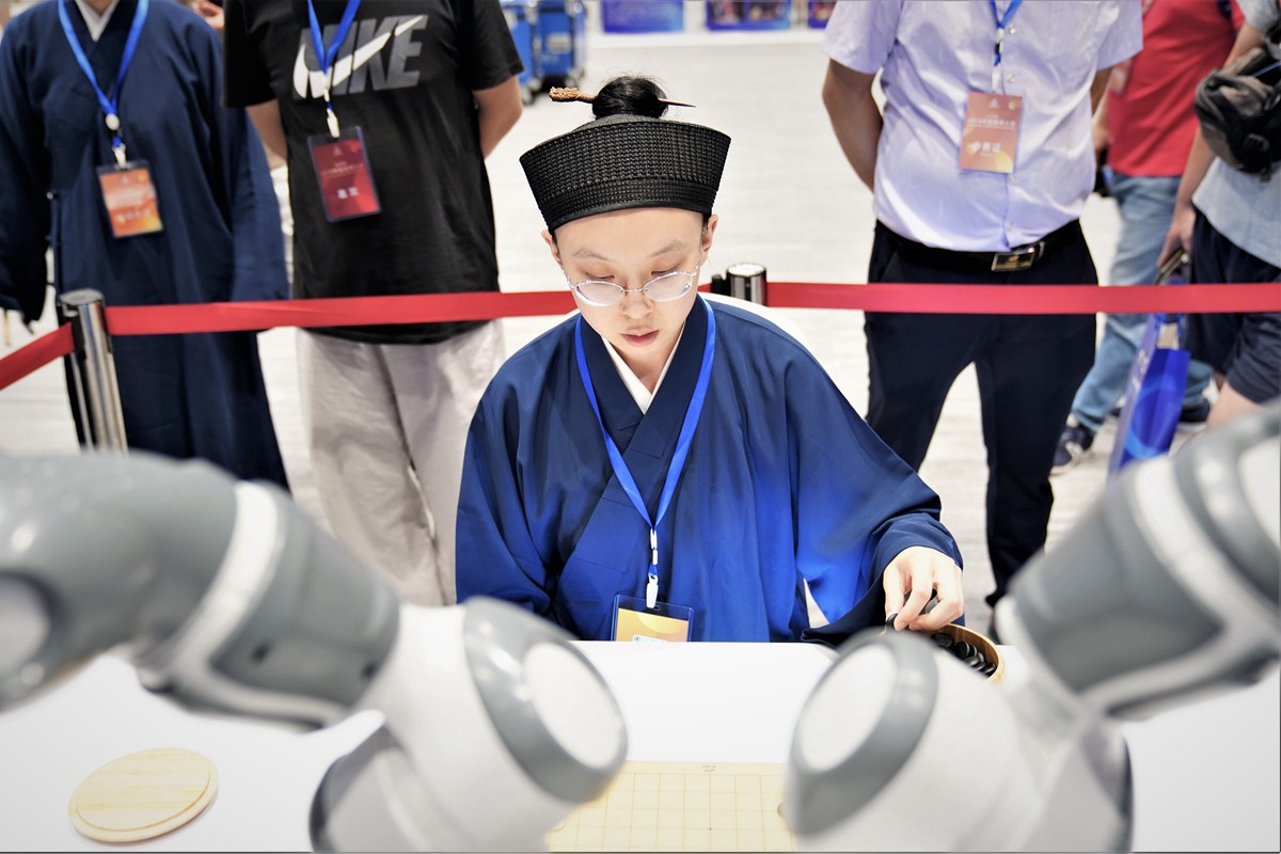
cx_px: 640
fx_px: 1210
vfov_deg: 38.9
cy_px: 427
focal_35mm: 34
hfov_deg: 55.8
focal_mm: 34
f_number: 2.8
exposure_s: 1/40
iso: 640
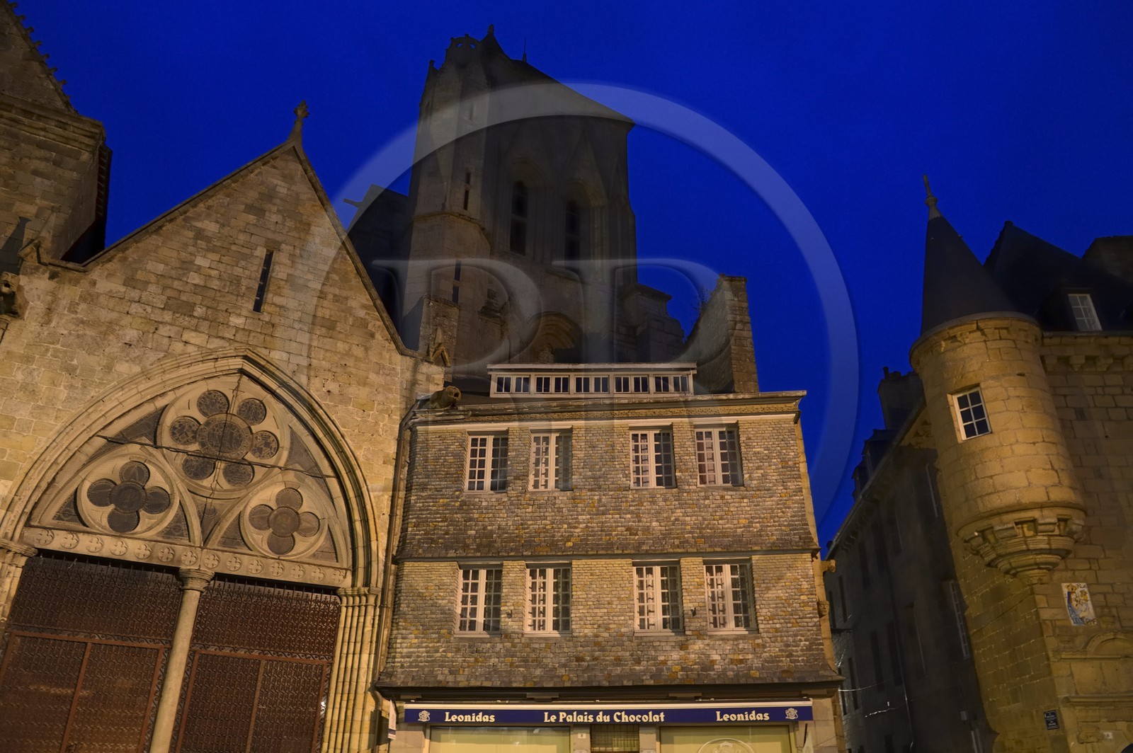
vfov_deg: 53.1
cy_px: 376
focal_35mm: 24
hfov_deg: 73.8
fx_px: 755
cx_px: 566
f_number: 4.5
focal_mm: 24
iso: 1600
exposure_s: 1/6
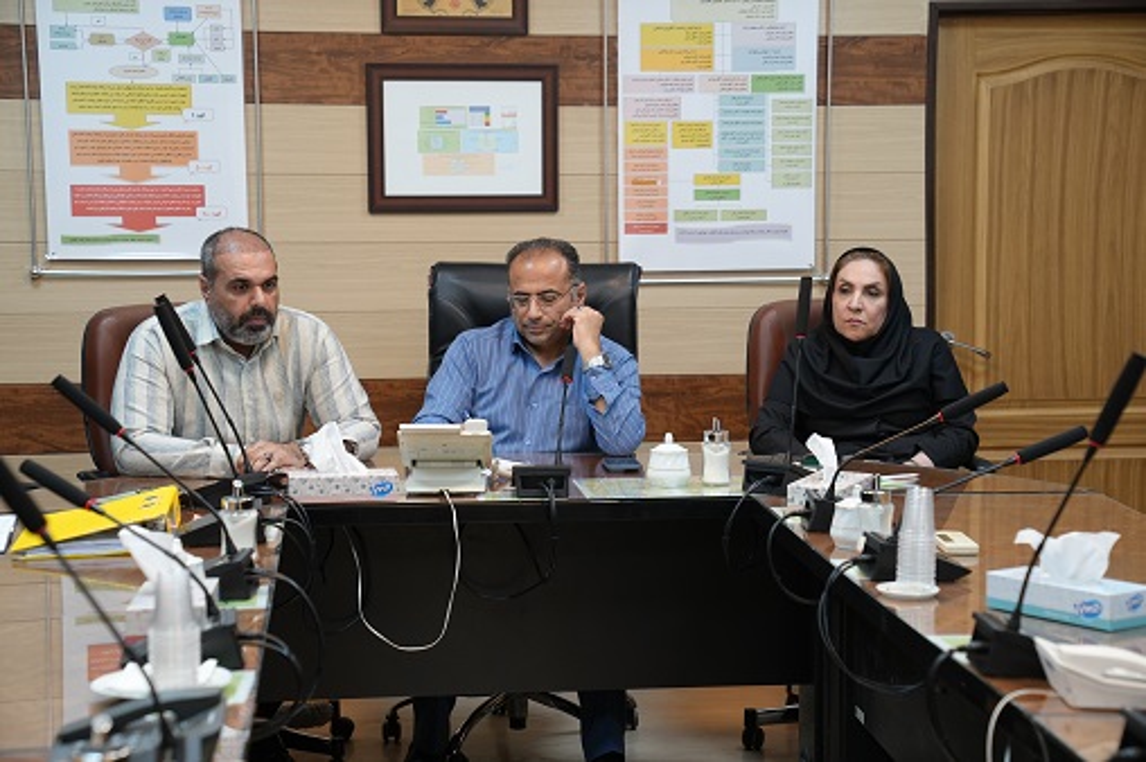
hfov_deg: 28.9
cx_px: 573
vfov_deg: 19.4
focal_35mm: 70
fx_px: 2227
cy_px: 381
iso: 1250
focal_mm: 70
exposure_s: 1/160
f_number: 4
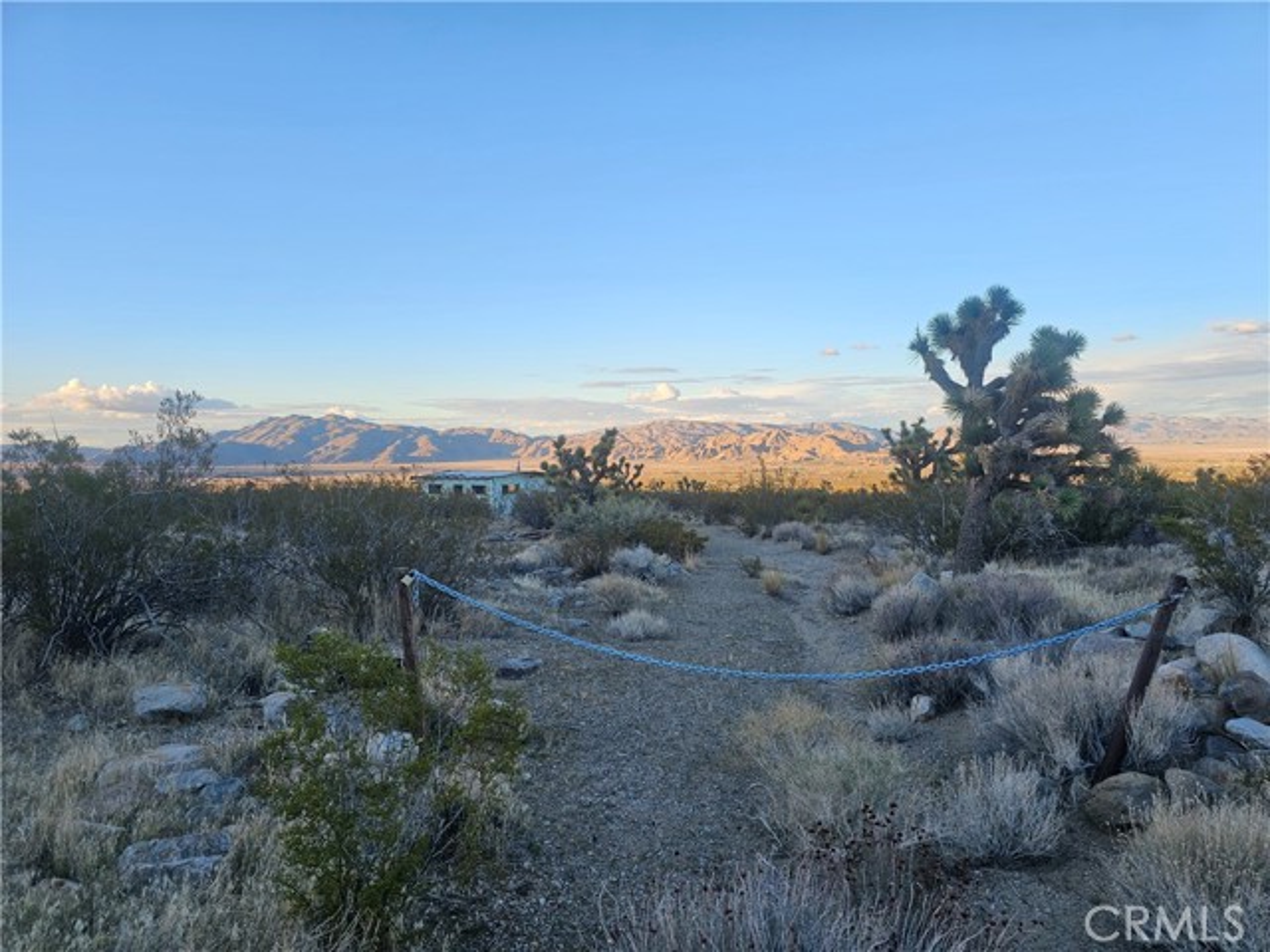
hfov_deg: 73.9
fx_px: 844
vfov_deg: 58.9
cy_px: 476
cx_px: 635
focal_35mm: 23
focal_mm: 6.3
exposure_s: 1/234
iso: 10
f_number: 1.7
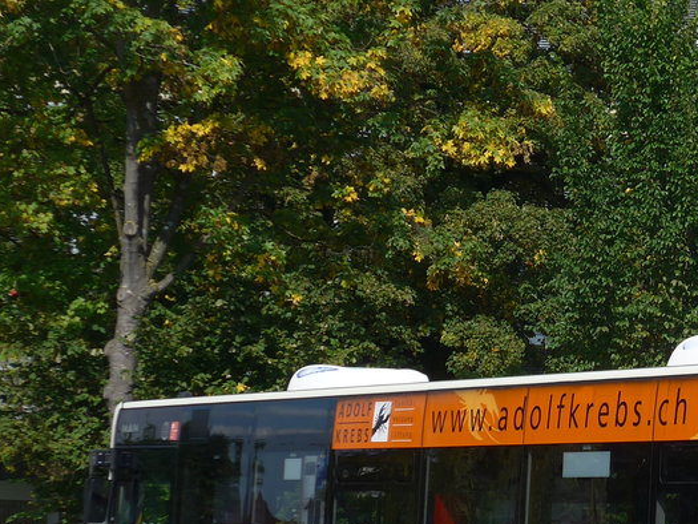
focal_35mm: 169
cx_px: 733
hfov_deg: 11.5
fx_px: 3409
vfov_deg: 8.8
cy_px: 386
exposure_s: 1/1000
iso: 80
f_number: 4.2
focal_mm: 15
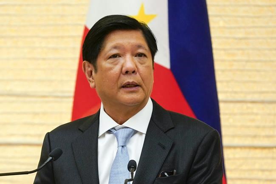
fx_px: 2483
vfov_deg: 4.2
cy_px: 92
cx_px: 138
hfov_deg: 6.4
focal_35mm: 324
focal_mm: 324
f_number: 6.3
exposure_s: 1/320
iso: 2000
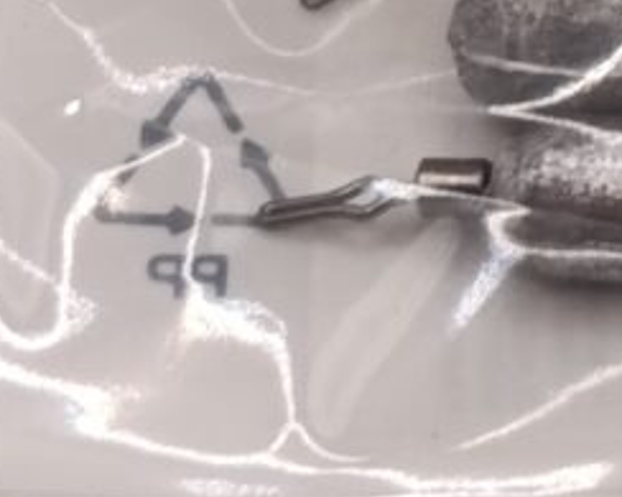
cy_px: -375
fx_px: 4748
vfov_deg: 5.9
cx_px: 788
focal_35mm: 258
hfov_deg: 7.4
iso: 160
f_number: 1.6
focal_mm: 6.14
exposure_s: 1/99.9
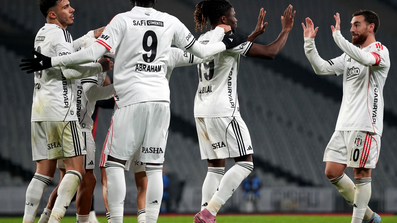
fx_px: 2969
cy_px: 94
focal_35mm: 282
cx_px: 195
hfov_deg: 7.7
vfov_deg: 4.3
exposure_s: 1/1600
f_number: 2.8
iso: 2000
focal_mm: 167
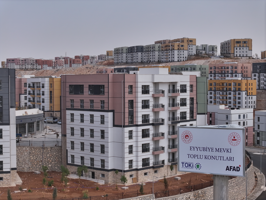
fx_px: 538
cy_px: 100
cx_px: 133
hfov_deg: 27.8
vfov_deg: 21.0
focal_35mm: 70
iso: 200
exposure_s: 1/320
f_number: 2.8
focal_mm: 19.35
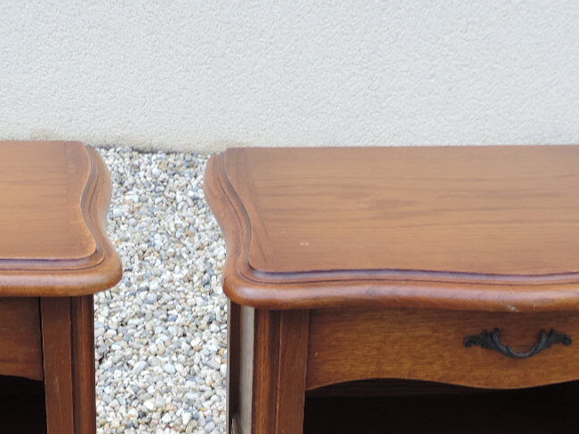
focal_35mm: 59
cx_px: 215
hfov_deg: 32.5
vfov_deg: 24.1
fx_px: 987
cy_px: 393
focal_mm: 4.3
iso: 80
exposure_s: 1/40
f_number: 3
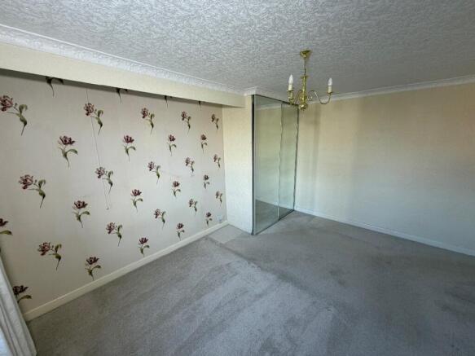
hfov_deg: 102.1
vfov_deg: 85.7
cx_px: 238
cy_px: 178
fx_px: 192
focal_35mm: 14
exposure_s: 1/121
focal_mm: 2.22
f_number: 2.2
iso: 80
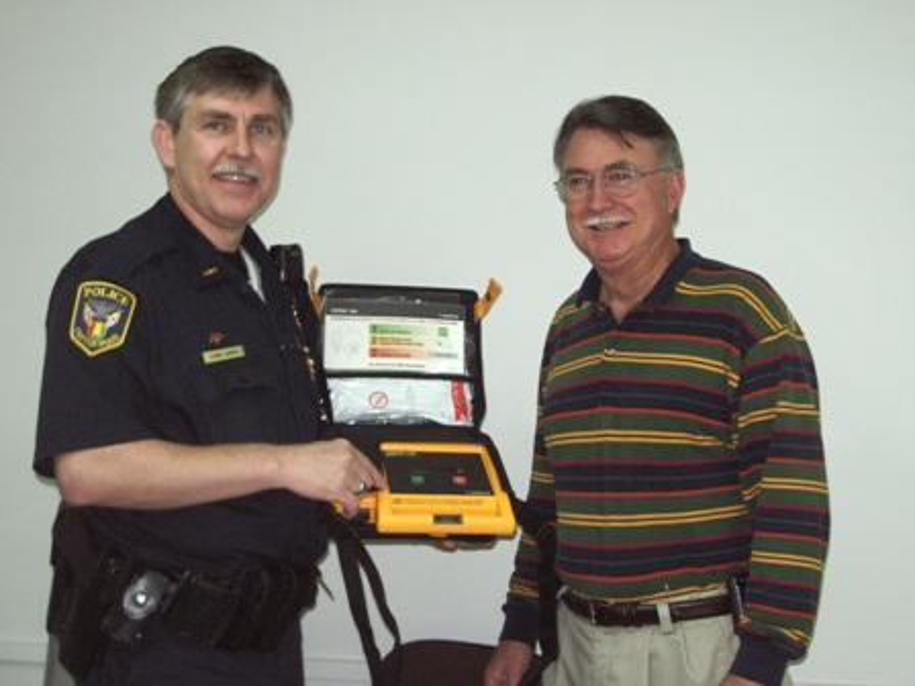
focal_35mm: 62
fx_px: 1639
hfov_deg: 31.2
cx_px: 458
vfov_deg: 23.7
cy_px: 343
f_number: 3.5
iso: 200
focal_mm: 10.2
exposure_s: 1/50
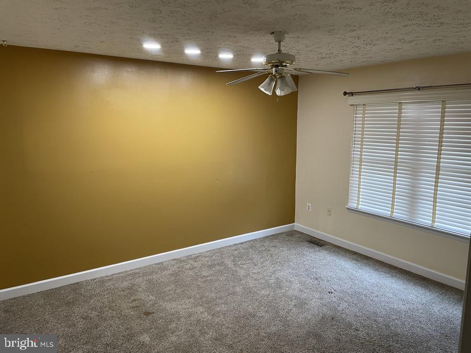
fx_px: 354
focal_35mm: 26
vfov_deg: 53.1
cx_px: 236
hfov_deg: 67.3
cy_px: 176
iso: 80
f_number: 1.6
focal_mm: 4.2
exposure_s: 1/60
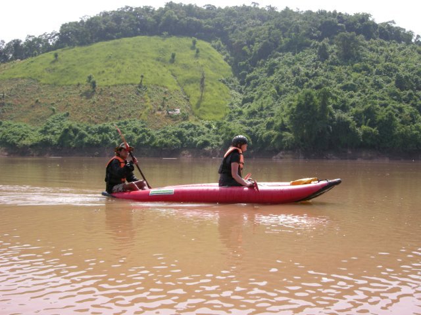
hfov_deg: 45.8
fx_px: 499
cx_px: 210
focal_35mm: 41
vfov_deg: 35.1
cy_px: 158
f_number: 5.1
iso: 64
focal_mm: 8.5
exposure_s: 1/202
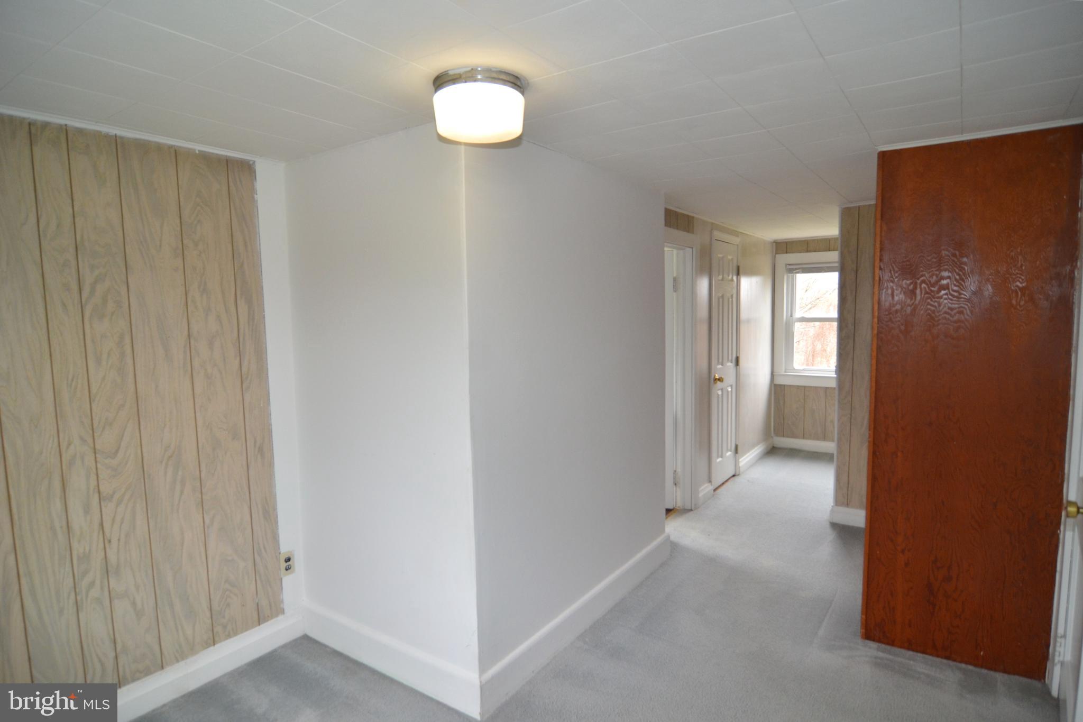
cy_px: 361
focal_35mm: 18
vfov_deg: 67.4
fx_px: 541
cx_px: 542
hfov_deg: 90.0
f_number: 4
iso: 720
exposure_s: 1/60
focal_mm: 12
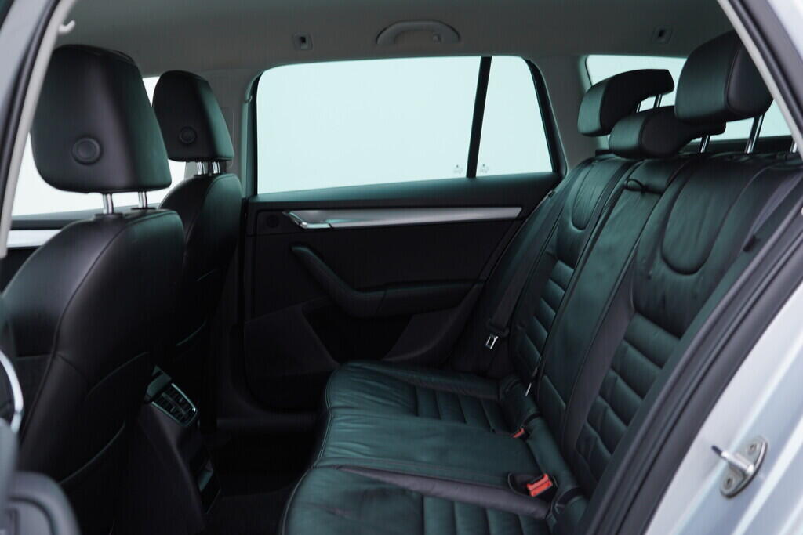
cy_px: 268
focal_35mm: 36
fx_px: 803
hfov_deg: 53.1
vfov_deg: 36.9
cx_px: 402
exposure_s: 1/50
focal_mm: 24
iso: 125
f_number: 3.2
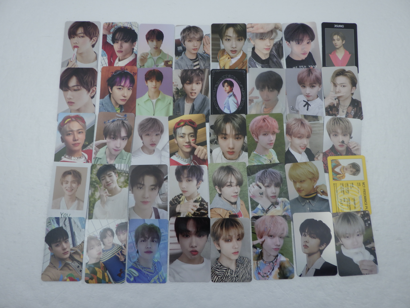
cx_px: 205
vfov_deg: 49.7
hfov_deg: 63.4
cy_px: 154
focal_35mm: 28
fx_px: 332
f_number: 3.5
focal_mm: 5
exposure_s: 1/60
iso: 125
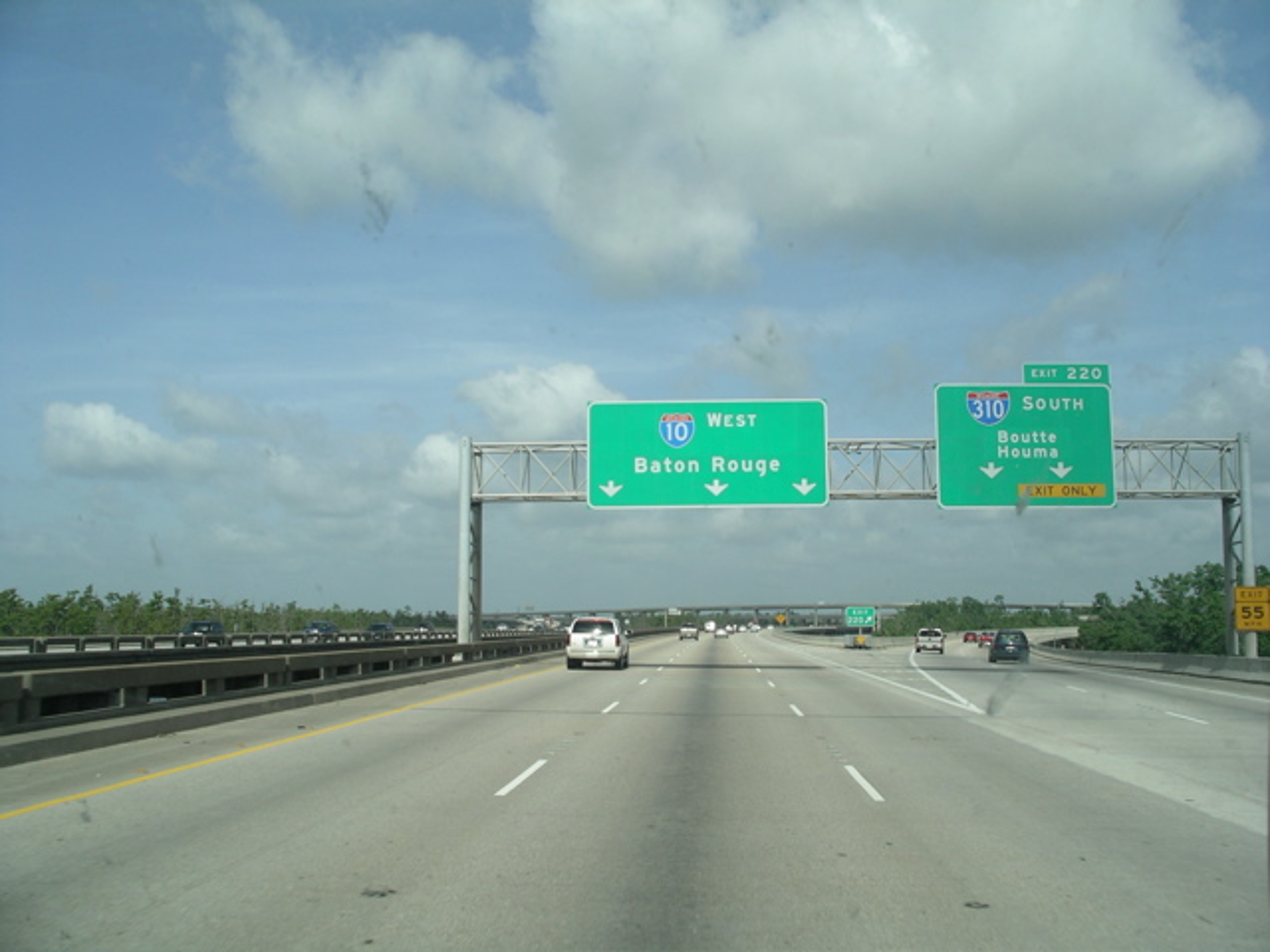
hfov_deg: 50.1
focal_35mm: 37
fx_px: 1357
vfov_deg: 38.7
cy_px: 476
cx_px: 635
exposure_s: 1/400
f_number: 5.6
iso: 64
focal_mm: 7.8
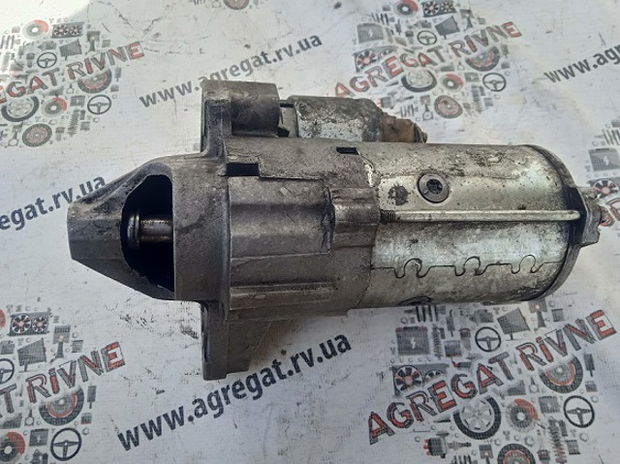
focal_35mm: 28
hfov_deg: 63.5
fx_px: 501
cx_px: 310
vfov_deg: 49.7
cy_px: 232
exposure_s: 1/515
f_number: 2.2
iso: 115
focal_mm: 3.43
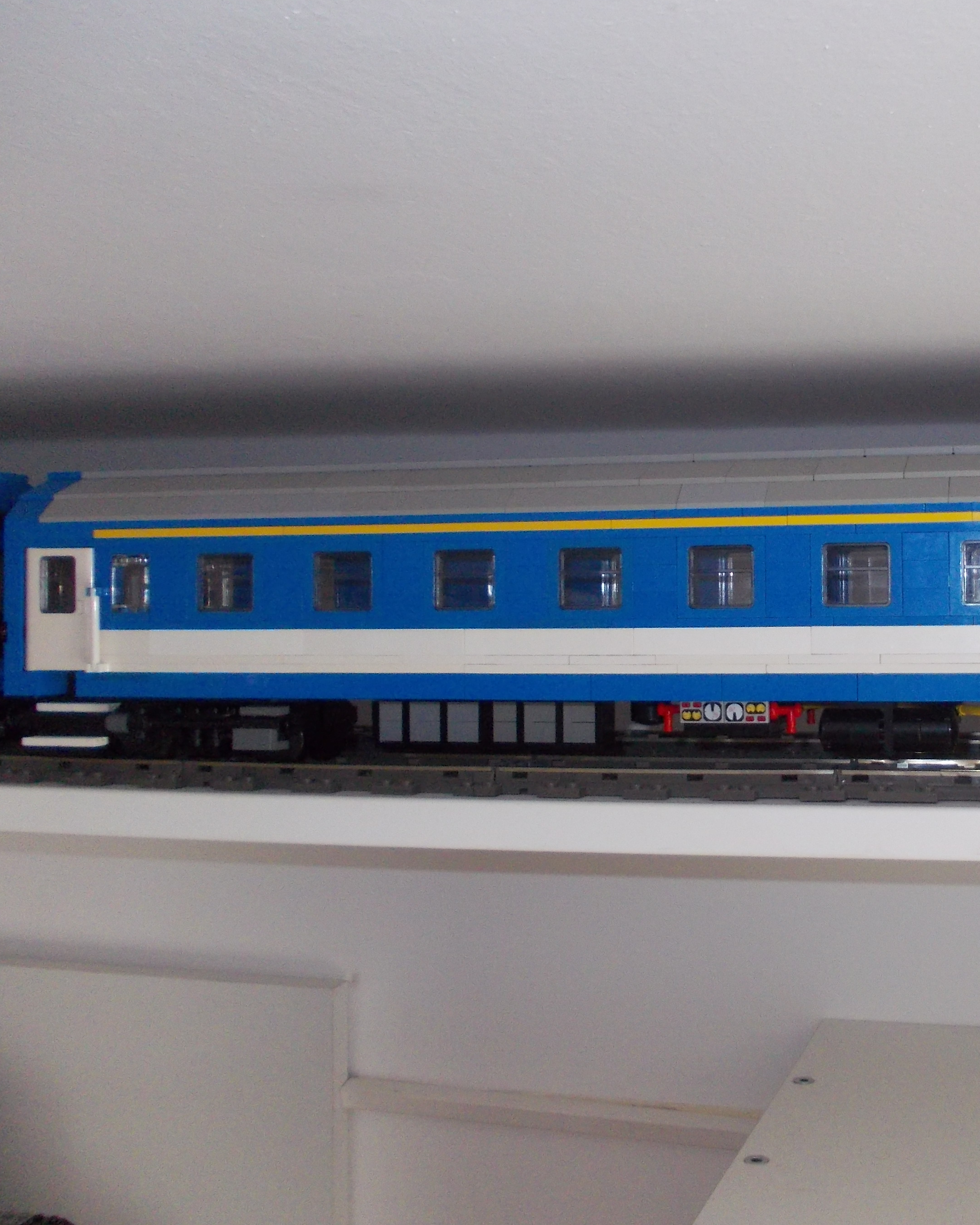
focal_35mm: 37
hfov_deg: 38.5
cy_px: 608
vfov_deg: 49.1
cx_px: 796
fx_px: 1341
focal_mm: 4
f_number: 2.7
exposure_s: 1/25
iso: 200
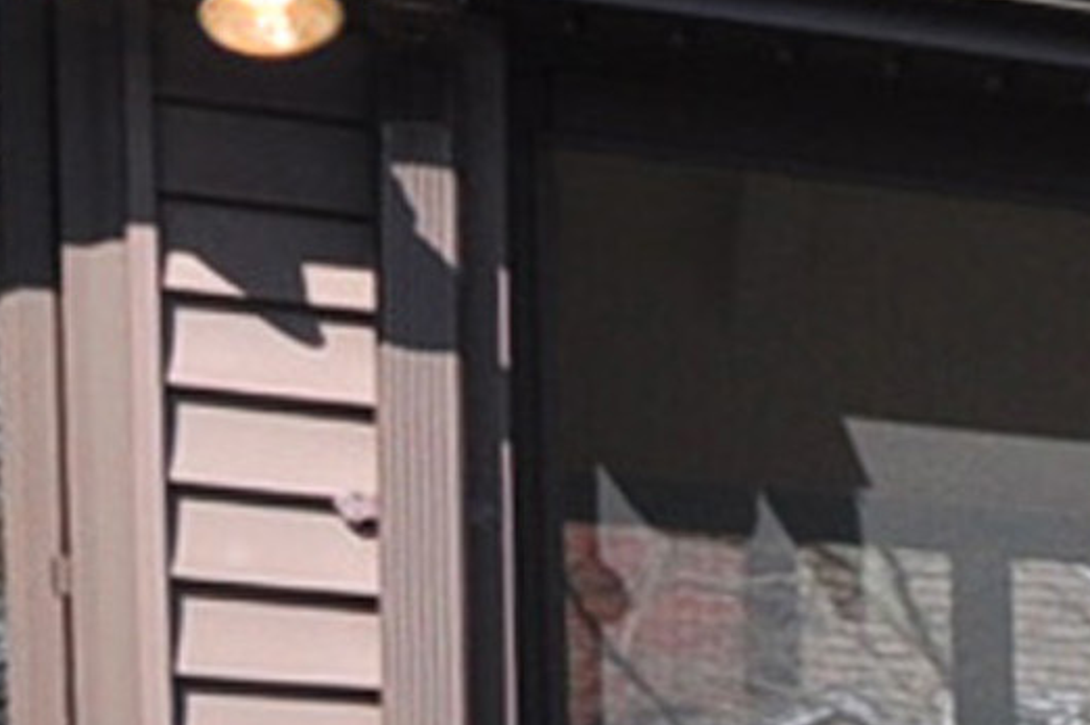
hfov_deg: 13.8
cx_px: 2690
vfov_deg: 11.6
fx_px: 3025
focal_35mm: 100
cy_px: 1639
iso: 200
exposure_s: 1/200
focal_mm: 12
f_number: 9
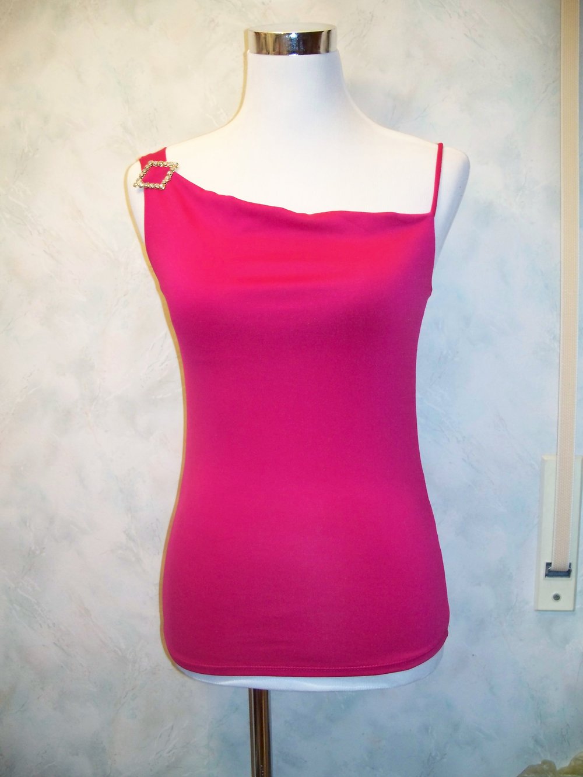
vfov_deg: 50.1
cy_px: 388
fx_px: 831
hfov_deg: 38.7
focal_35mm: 37
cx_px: 292
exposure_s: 1/60
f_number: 2.8
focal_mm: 7.8
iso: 400
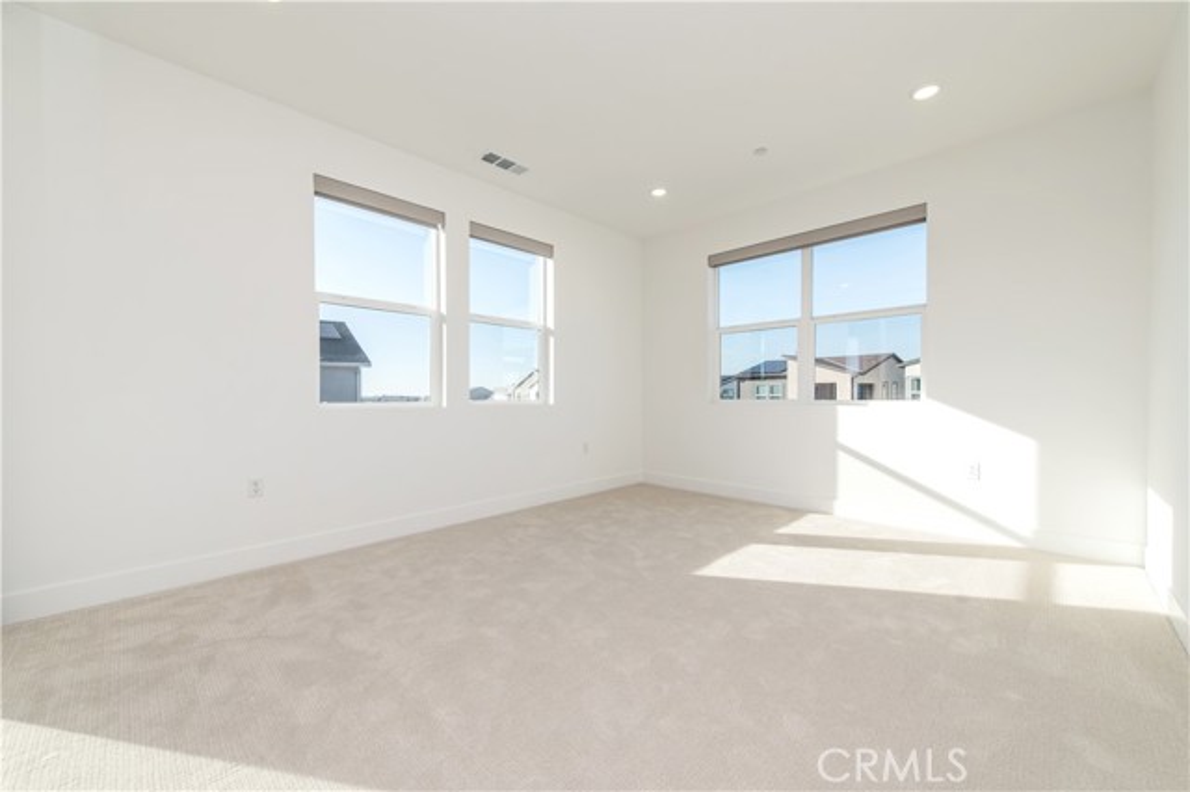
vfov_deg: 81.1
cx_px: 595
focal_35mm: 14
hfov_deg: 104.3
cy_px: 396
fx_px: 463
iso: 100
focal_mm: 14
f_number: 6.3
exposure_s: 1/160
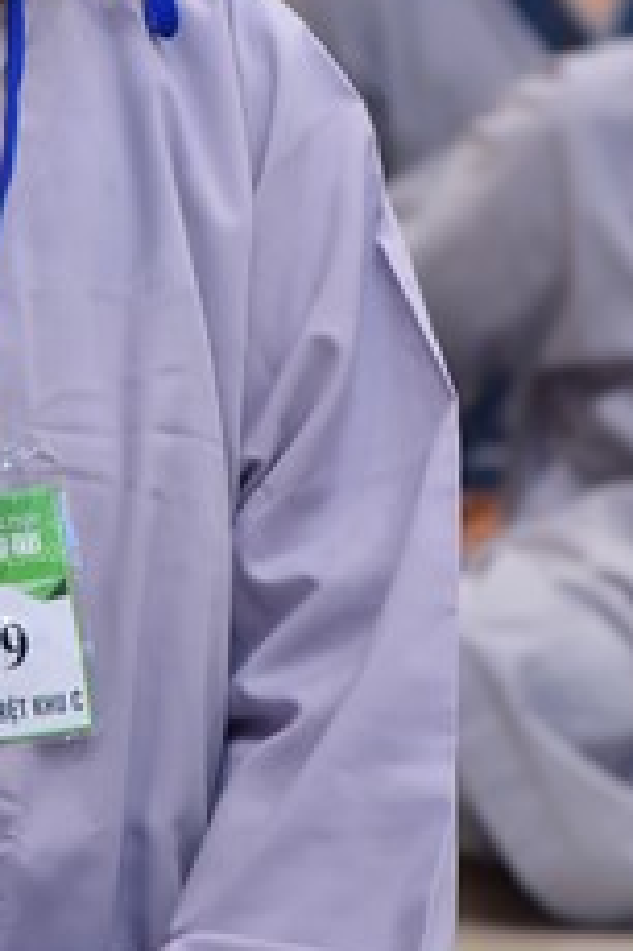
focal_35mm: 339
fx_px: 8954
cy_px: 161
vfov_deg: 6.1
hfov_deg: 4.0
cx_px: 2
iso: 1250
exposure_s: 1/100
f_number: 4.5
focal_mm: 120
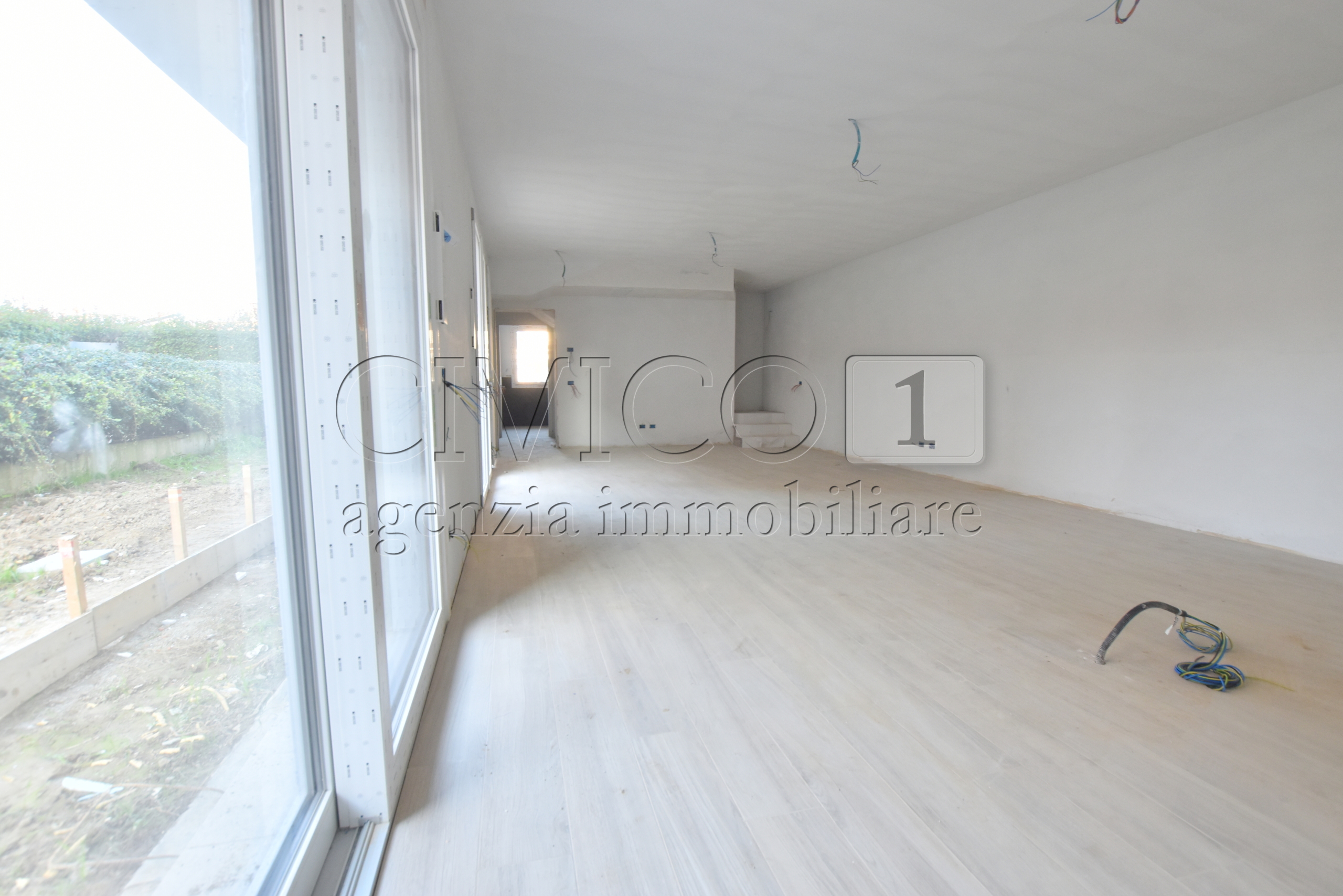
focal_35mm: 15
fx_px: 560
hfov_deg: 100.4
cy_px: 448
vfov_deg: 77.3
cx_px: 672
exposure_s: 1/15
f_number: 6.3
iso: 560
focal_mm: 10
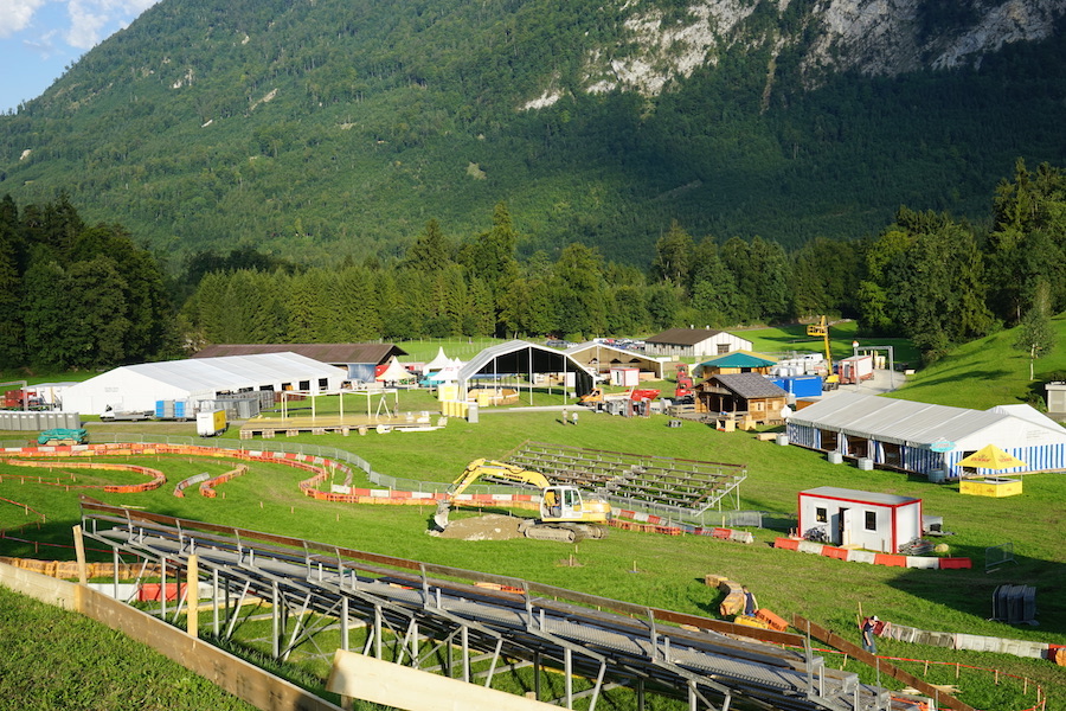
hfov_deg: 49.6
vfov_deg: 34.2
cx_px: 533
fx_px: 1155
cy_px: 356
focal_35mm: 39
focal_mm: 39
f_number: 11
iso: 100
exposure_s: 1/80
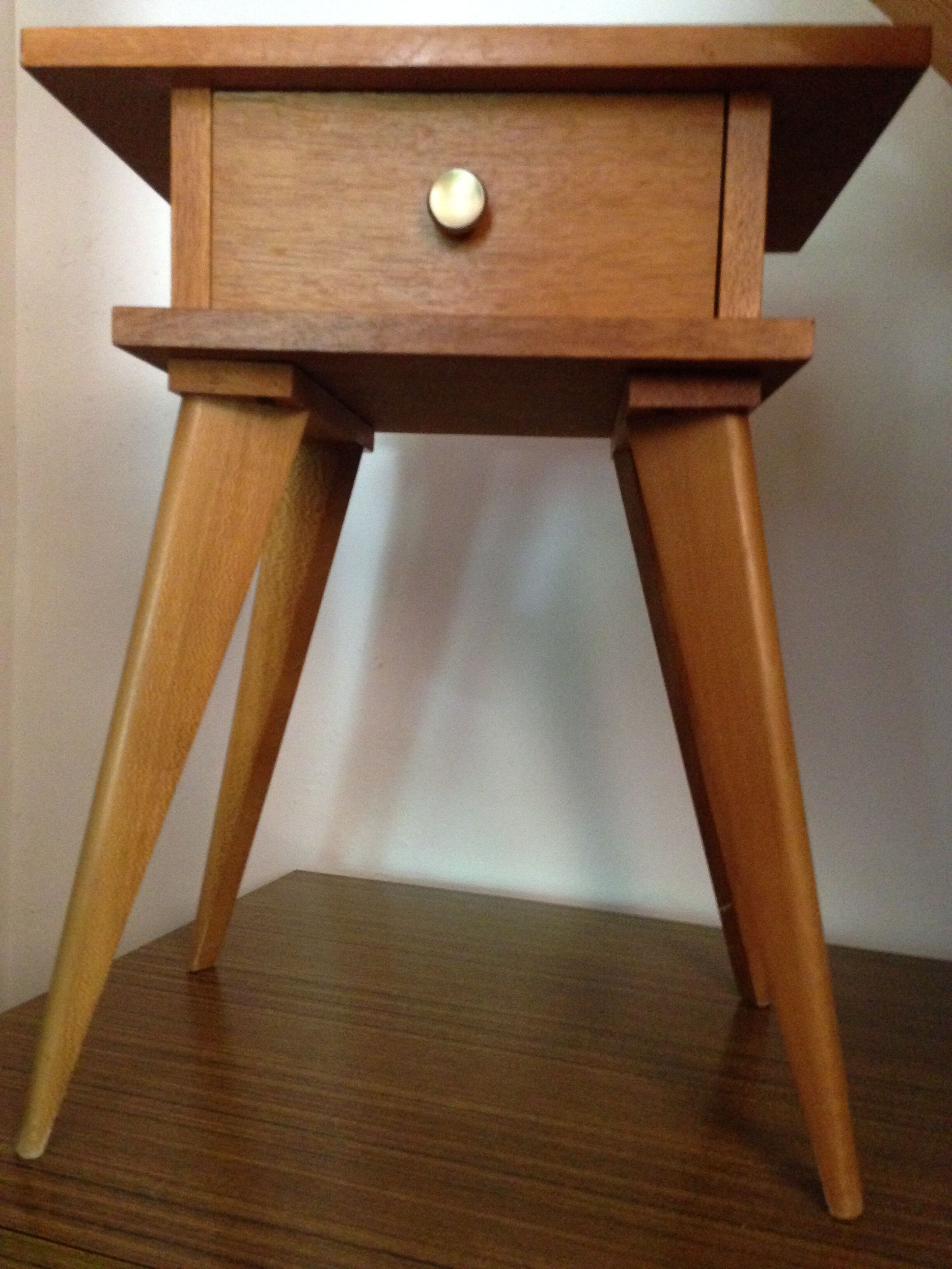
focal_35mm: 33
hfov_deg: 42.9
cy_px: 634
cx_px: 476
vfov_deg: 55.4
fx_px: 1210
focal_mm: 4.12
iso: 500
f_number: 2.4
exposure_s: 1/15
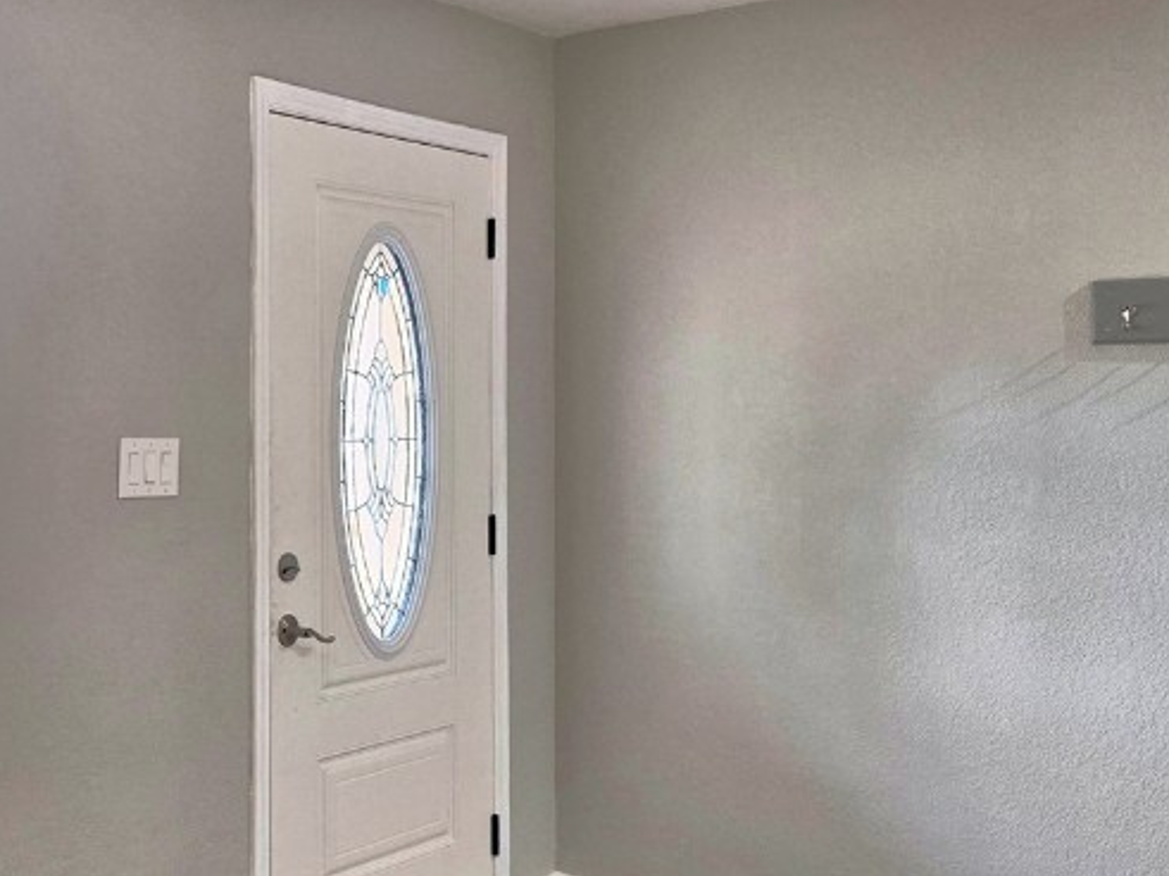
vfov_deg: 30.2
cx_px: 221
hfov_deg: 38.1
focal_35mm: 48
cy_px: 381
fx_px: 1621
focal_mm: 6.3
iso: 125
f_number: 1.7
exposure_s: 1/120
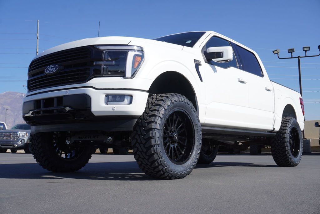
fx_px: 347
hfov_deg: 49.5
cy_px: 107
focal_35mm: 39
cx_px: 160
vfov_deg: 34.3
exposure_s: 1/250
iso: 100
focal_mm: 26
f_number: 9
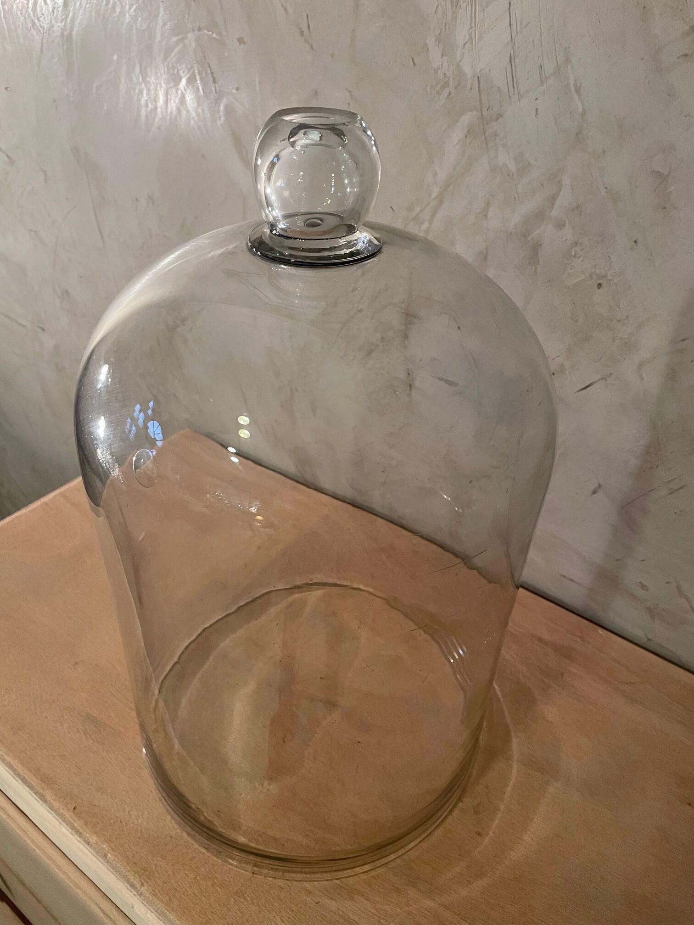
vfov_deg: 67.3
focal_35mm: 26
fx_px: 695
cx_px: 347
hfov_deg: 53.1
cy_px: 462
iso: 320
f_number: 1.6
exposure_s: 1/50
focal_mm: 4.2
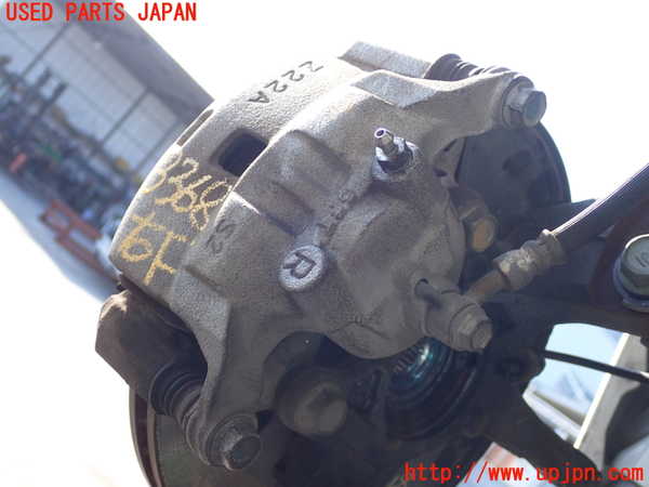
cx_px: 324
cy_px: 244
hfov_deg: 40.4
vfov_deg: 30.9
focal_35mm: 47
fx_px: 881
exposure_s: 1/160
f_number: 3.1
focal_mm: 8.4
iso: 100
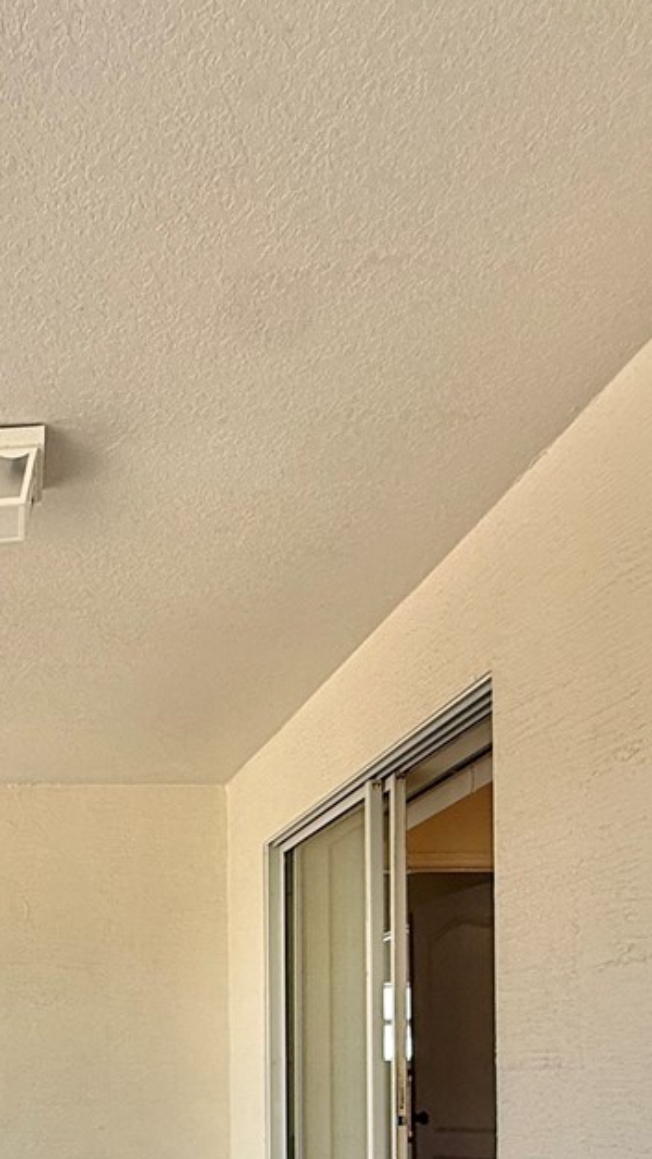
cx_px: -70
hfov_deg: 27.7
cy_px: 1087
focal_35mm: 39
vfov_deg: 45.7
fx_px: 1199
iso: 64
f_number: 2.2
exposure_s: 1/167
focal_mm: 2.22
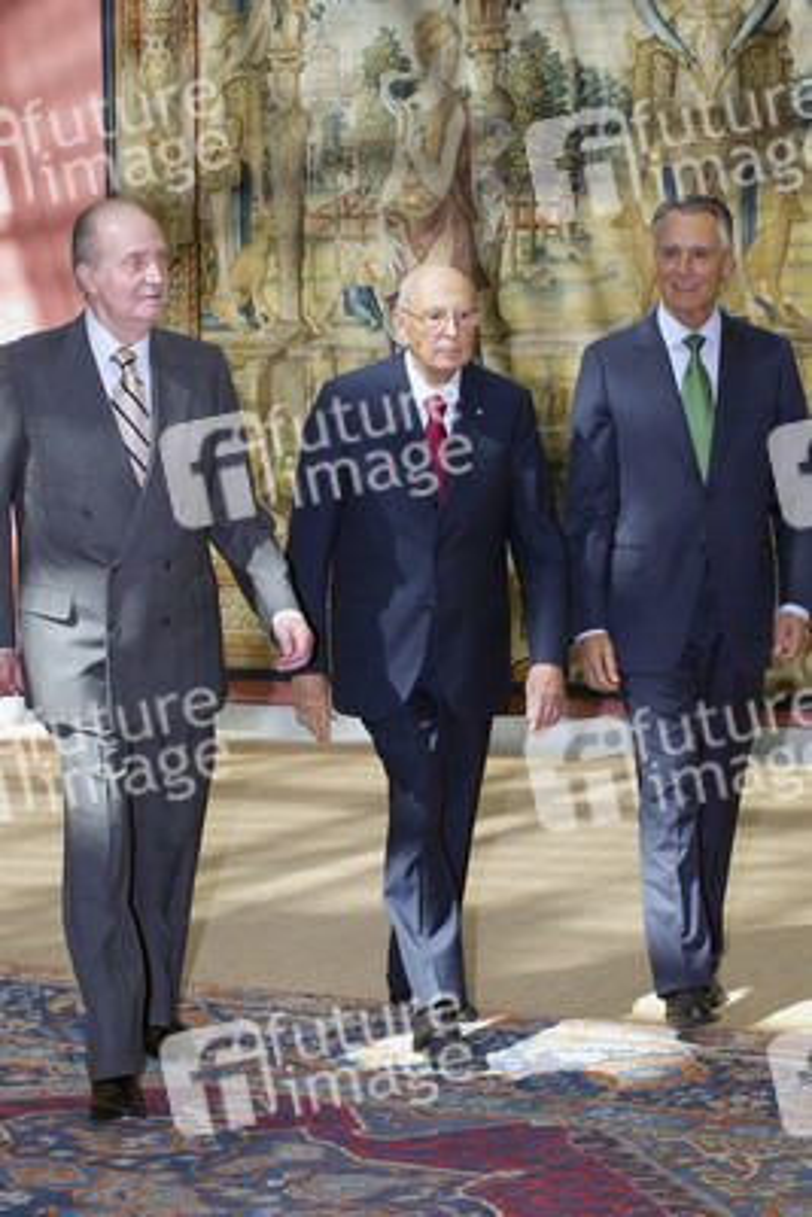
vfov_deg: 25.4
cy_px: 608
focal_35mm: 80
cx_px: 406
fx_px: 2704
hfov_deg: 17.1
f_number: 5.6
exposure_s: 1/250
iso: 400
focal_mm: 40
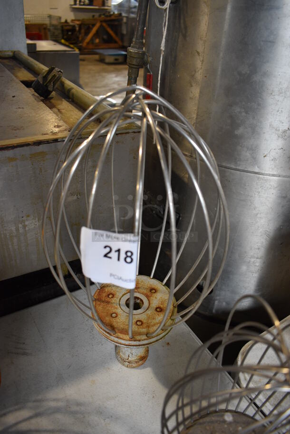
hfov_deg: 48.0
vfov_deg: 67.3
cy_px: 217
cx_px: 145
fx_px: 326
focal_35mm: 27
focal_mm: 18
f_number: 3.5
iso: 800
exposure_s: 1/125
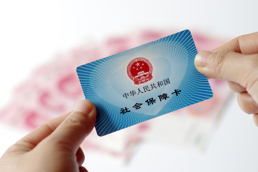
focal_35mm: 150
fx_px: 1075
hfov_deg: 13.7
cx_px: 129
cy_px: 86
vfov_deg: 9.1
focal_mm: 100
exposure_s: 1/125
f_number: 4
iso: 200
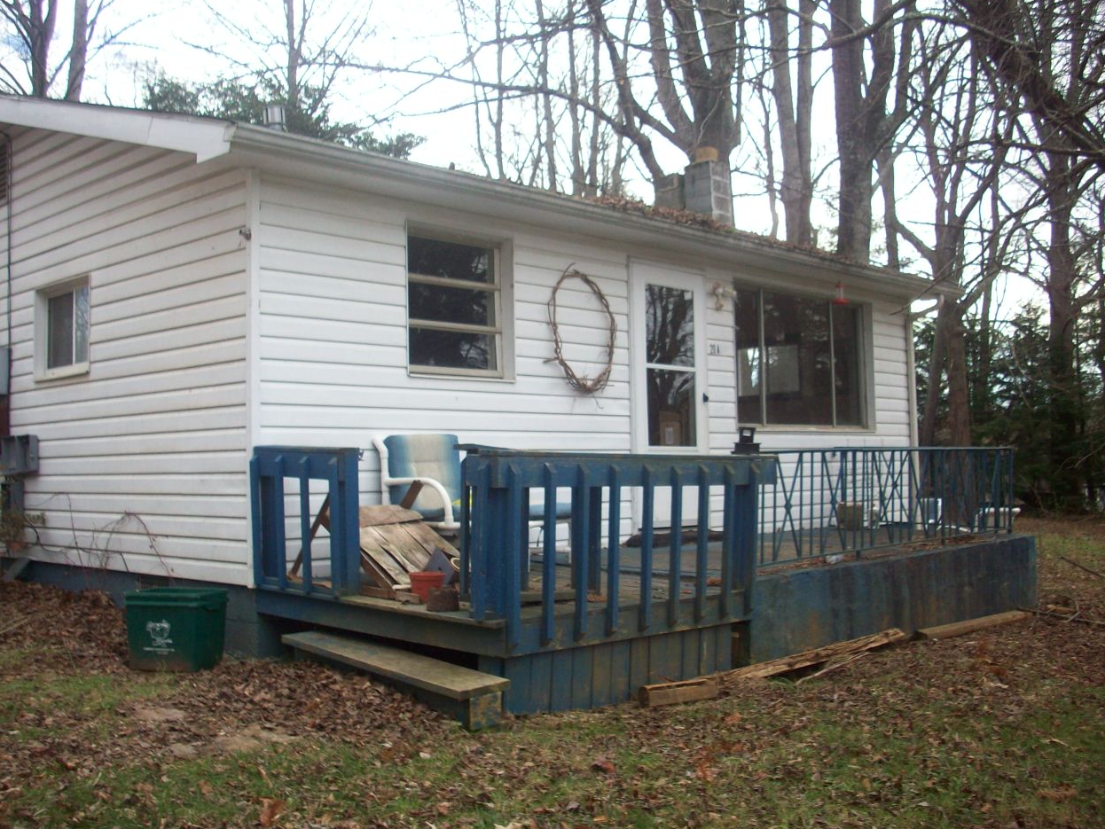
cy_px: 419
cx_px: 538
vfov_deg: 37.7
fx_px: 1213
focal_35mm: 38
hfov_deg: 49.0
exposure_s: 1/287
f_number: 2.8
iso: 80
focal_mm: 6.2
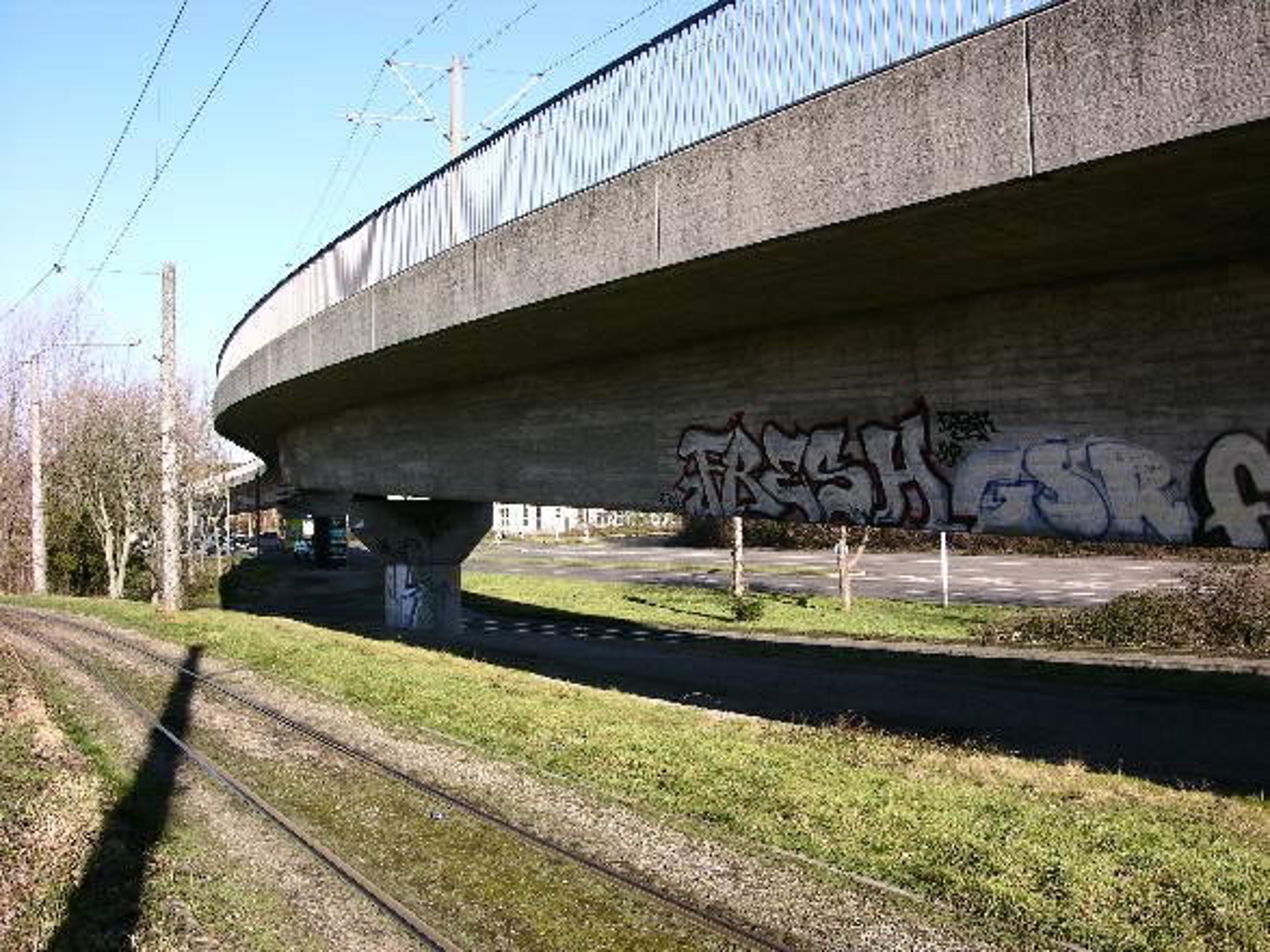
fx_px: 1284
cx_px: 635
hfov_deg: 52.6
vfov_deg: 40.7
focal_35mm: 35
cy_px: 476
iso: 50
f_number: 7.1
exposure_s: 1/86.6
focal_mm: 8.9
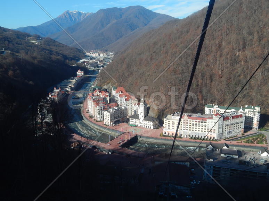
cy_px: 100
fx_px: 241
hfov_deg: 58.4
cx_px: 134
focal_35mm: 31
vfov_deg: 45.4
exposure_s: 1/500
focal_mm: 5.6
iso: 125
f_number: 3.2
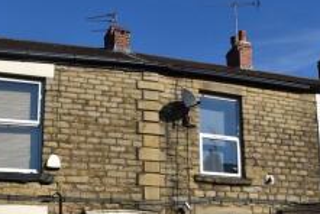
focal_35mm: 58
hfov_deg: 33.8
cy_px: 190
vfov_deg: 22.9
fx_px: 516
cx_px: 235
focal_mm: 18
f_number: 11
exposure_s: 1/500
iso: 200
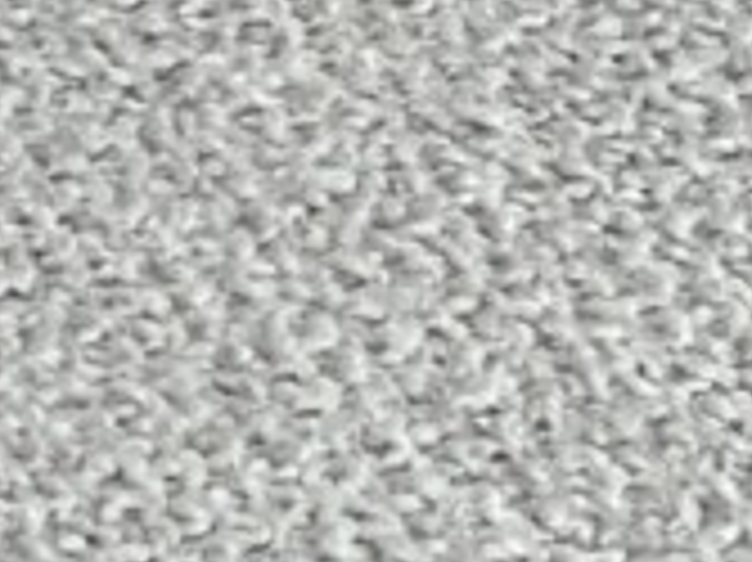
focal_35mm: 461
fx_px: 10008
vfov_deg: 3.2
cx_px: -1747
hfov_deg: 4.1
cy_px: -144
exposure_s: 1/100
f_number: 2.2
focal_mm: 7.5
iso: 125
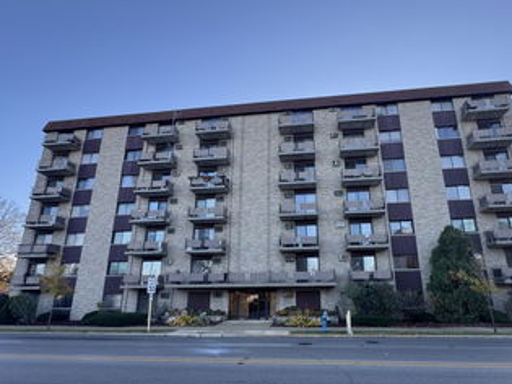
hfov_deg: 84.4
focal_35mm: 19
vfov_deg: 68.2
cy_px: 223
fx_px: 281
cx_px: 282
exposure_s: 1/150
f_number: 2.2
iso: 40
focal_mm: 2.22
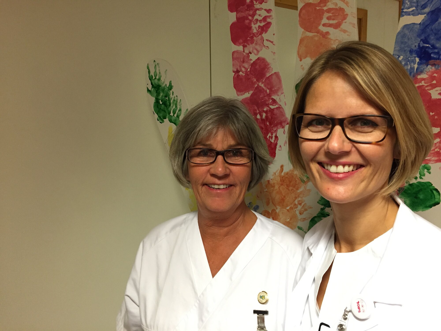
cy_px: 166
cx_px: 220
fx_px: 369
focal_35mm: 29
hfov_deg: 61.7
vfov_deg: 48.2
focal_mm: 4.15
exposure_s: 1/33
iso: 200
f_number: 2.2
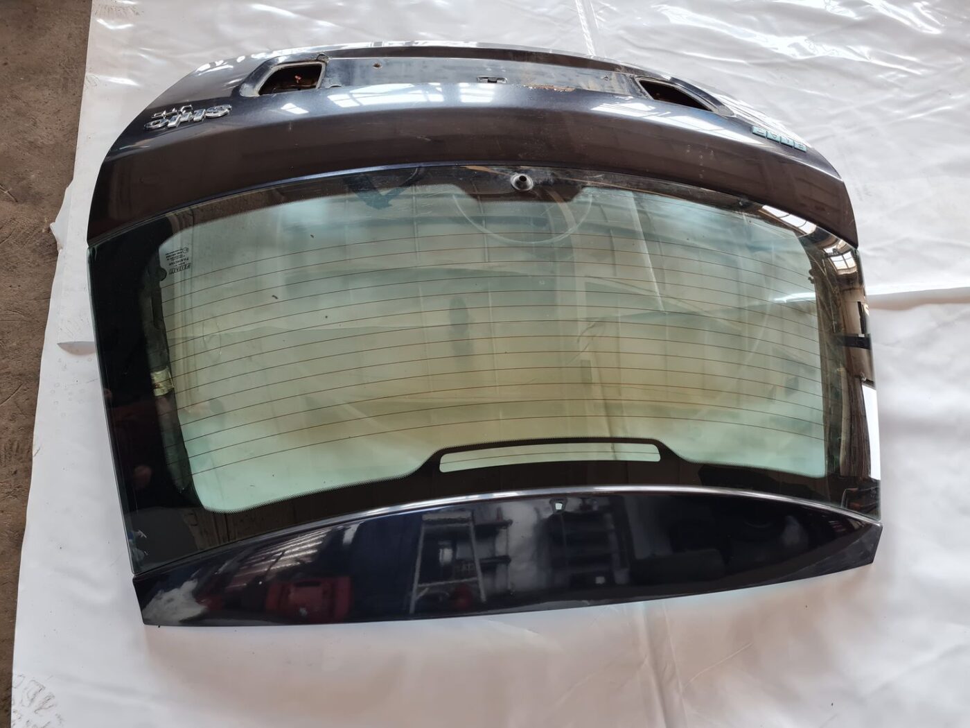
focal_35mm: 26
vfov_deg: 53.1
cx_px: 485
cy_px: 364
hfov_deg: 67.3
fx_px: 729
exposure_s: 1/100
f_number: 1.8
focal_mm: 5.4
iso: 125
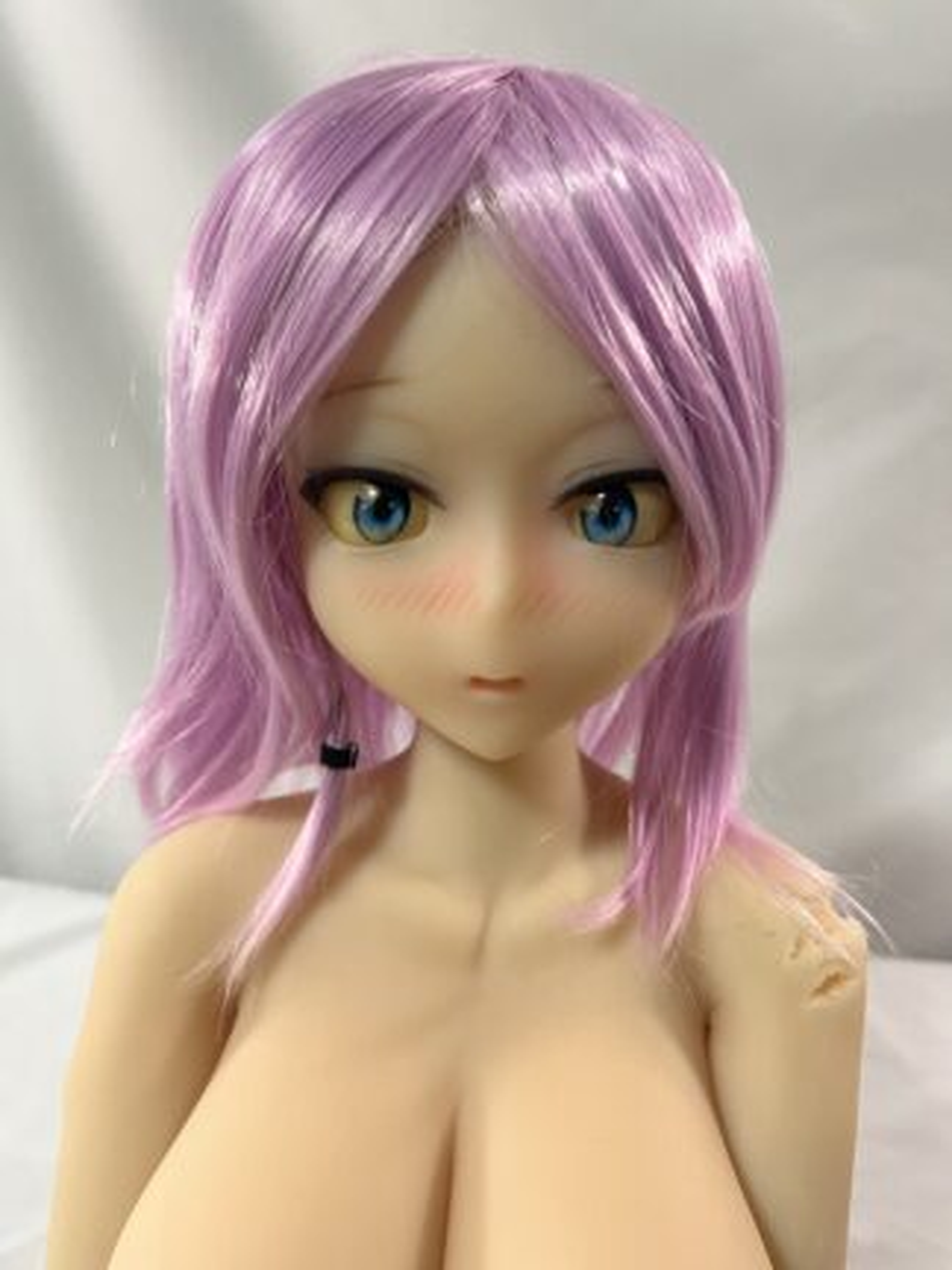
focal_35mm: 26
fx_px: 953
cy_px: 635
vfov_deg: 67.3
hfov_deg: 53.1
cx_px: 476
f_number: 1.5
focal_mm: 5.7
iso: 125
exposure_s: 1/84
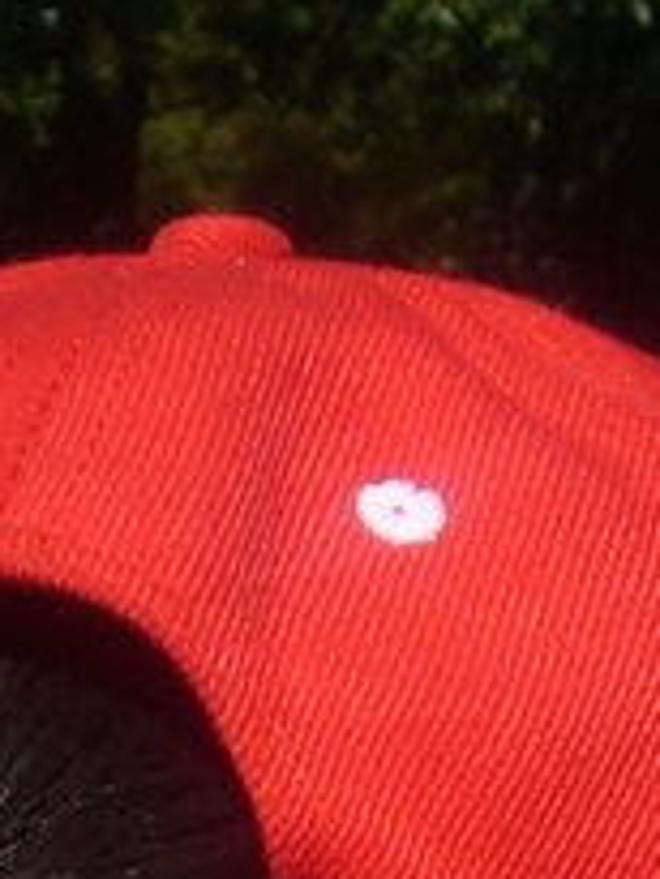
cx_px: 291
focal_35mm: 270
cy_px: 1745
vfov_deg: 7.1
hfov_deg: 5.5
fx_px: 6857
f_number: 3.8
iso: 80
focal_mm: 8.8
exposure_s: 1/640
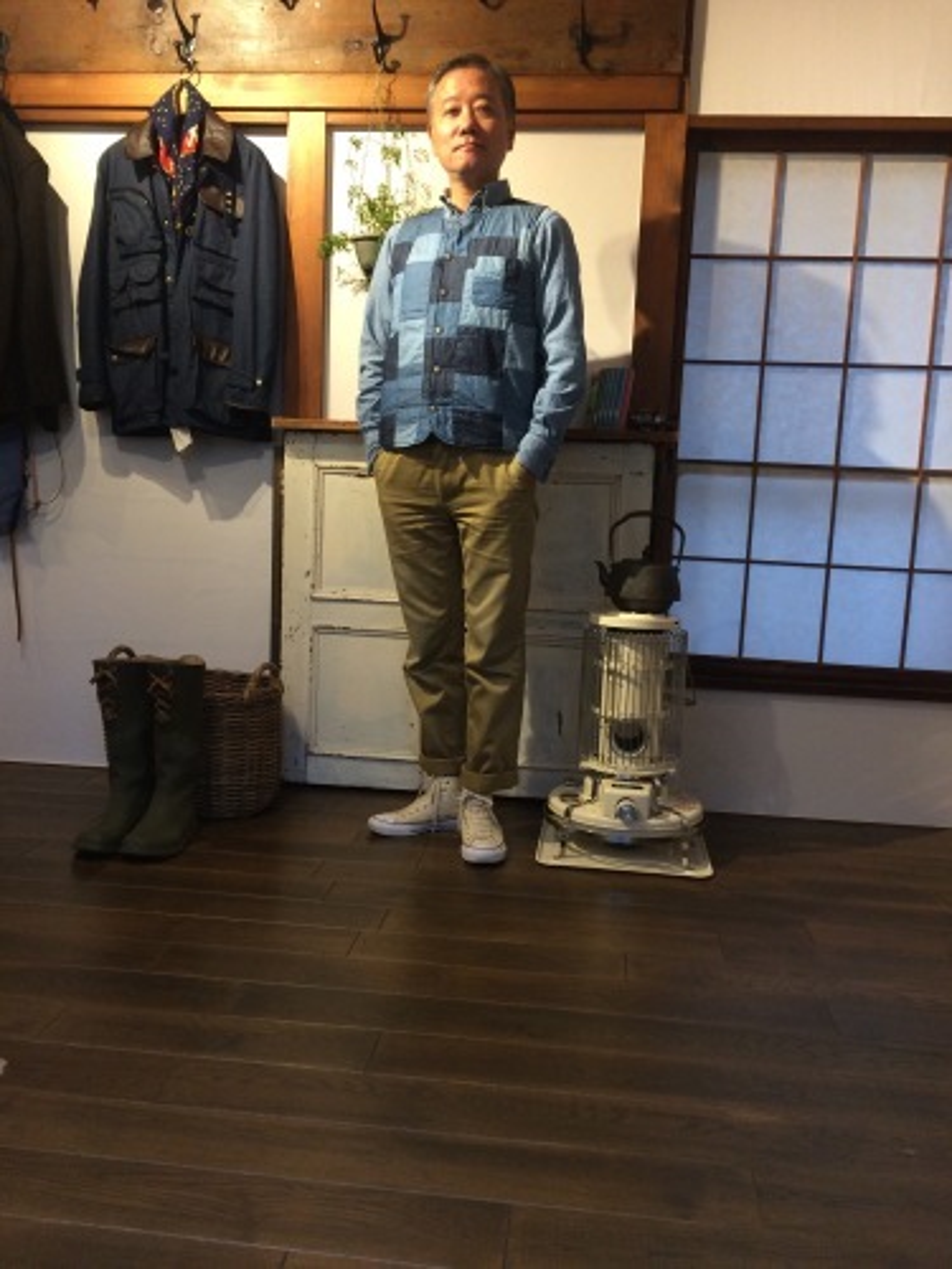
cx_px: 476
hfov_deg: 48.2
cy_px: 634
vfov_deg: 61.7
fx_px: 1063
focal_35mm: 29
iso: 160
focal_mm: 4.15
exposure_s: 1/33
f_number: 2.2
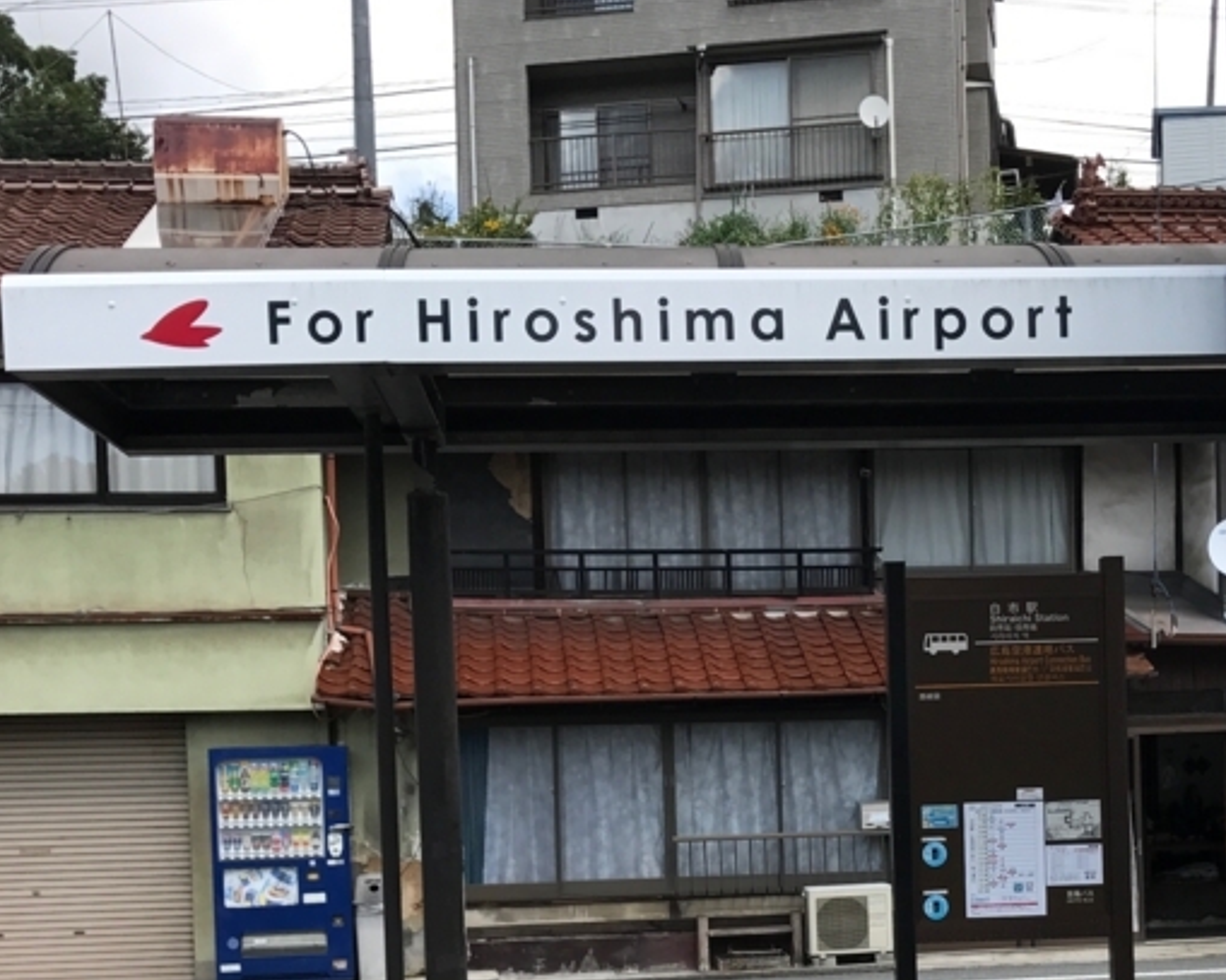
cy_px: 828
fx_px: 1995
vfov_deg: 26.9
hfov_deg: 33.8
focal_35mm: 55
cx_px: 833
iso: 20
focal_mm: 3.99
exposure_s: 1/1053
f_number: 1.8
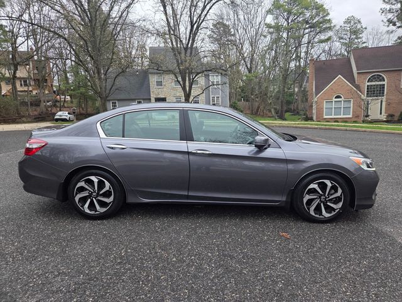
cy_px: 151
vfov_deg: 58.9
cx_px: 201
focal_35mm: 23
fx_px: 267
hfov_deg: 73.9
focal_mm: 5.4
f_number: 1.8
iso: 250
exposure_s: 1/2000
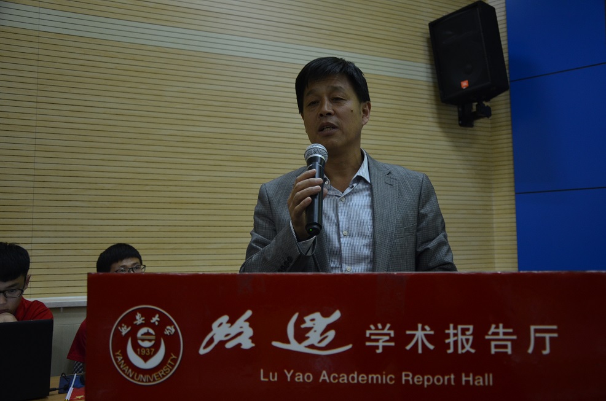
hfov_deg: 57.3
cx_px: 303
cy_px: 200
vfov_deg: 39.8
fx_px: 554
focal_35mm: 33
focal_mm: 22
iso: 800
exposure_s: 1/30
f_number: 3.8
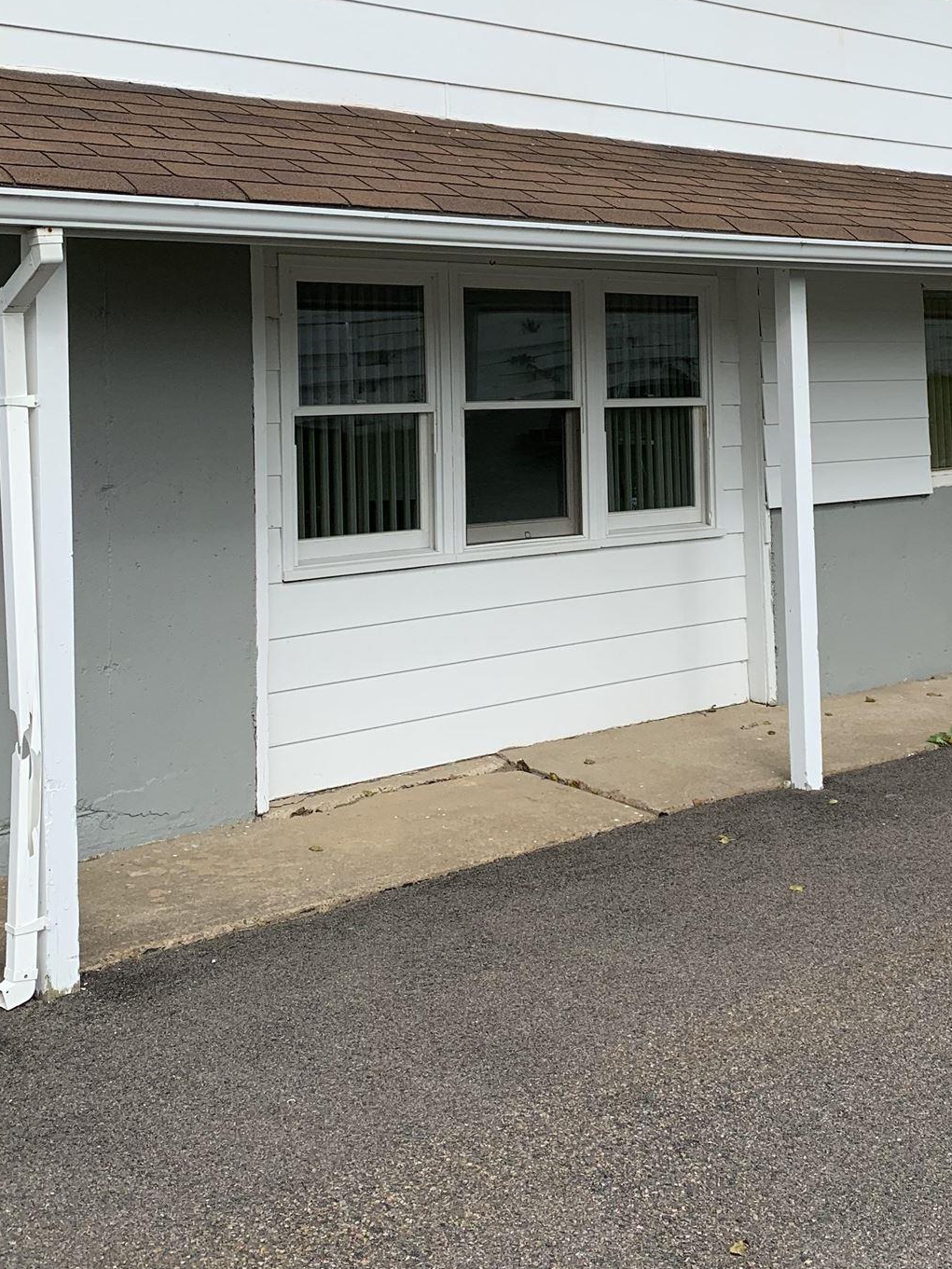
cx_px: 651
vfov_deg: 41.9
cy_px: 352
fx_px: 1613
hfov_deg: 32.5
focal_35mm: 44
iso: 25
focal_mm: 4.25
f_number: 1.8
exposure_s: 1/2309
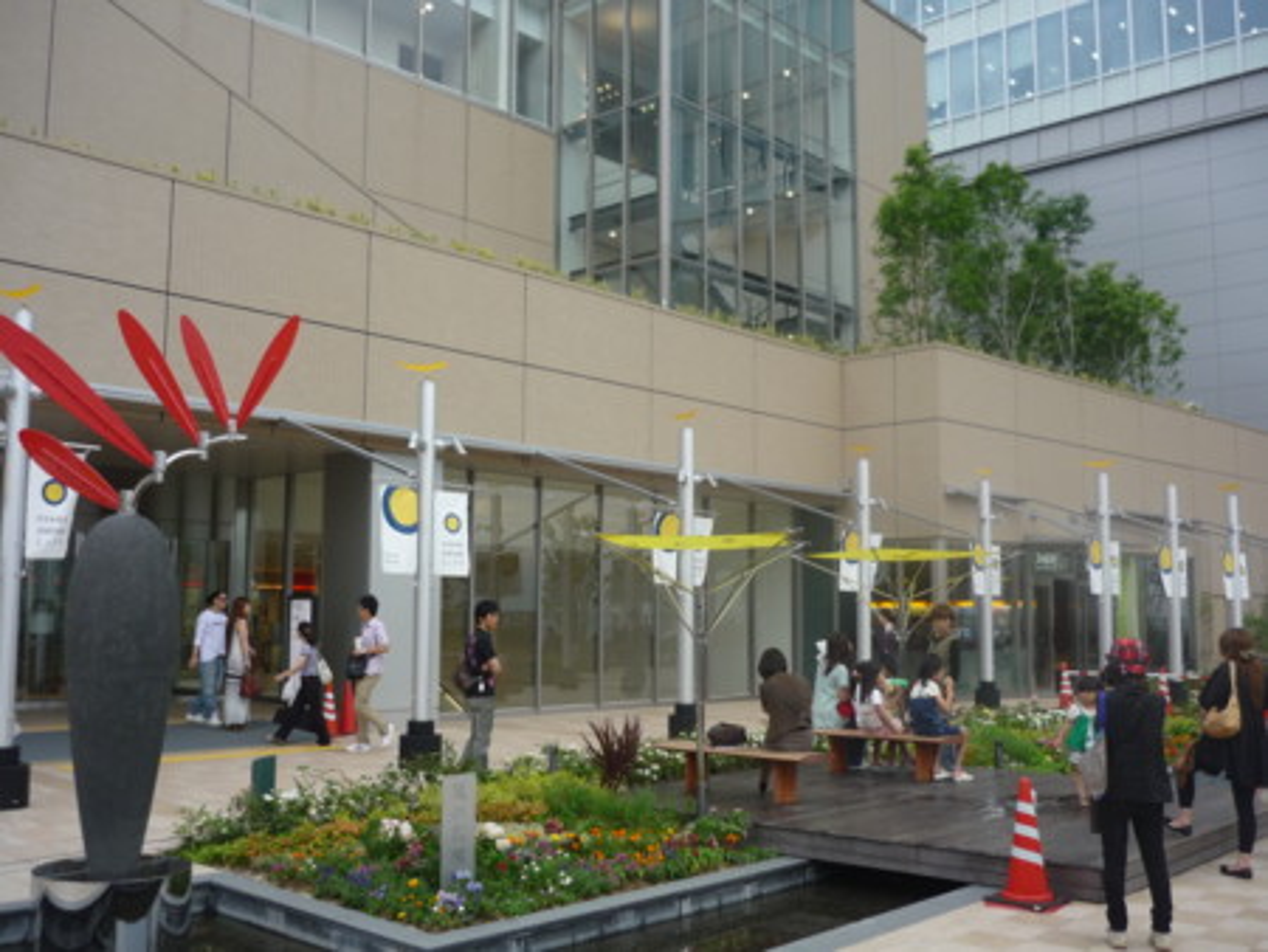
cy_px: 476
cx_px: 634
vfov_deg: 43.0
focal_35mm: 33
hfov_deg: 55.3
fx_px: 1209
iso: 100
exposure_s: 1/200
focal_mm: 5.5
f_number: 2.8
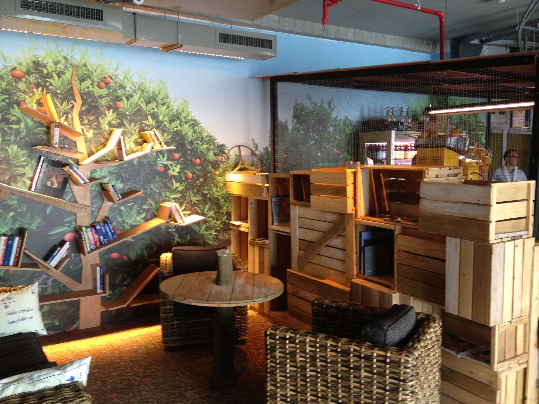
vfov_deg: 40.7
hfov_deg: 52.6
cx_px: 270
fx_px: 545
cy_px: 202
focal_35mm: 35
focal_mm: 4.28
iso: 80
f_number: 2.4
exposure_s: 1/20
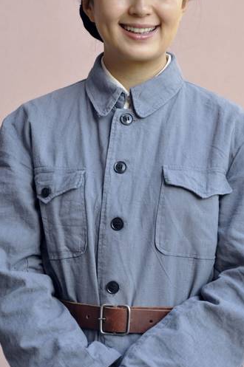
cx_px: 130
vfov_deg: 9.6
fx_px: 2189
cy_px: 148
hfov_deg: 6.4
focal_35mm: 215
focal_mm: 105
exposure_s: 1/100
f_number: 5.3
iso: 200
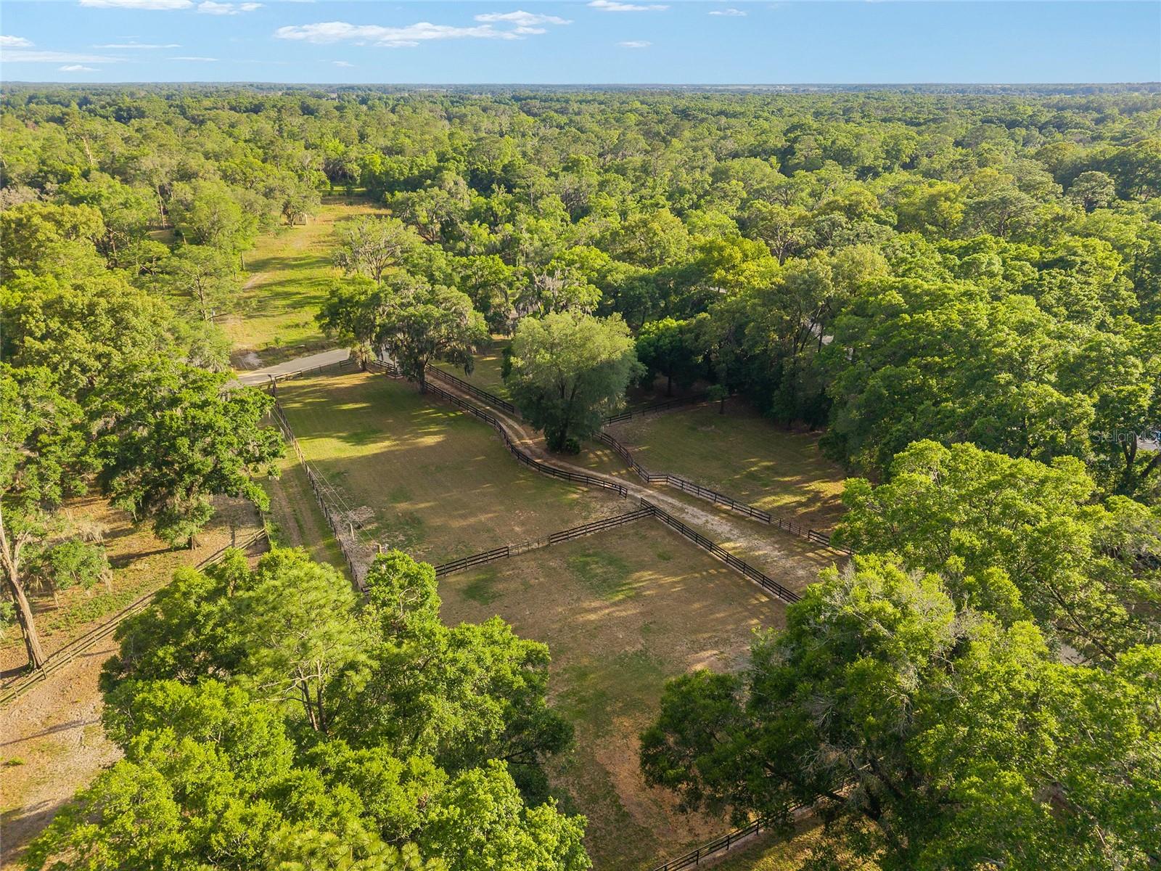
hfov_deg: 71.6
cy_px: 436
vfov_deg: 56.8
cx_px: 580
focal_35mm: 24
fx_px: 805
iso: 410
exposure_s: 1/2500
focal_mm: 8.67
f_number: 1.8
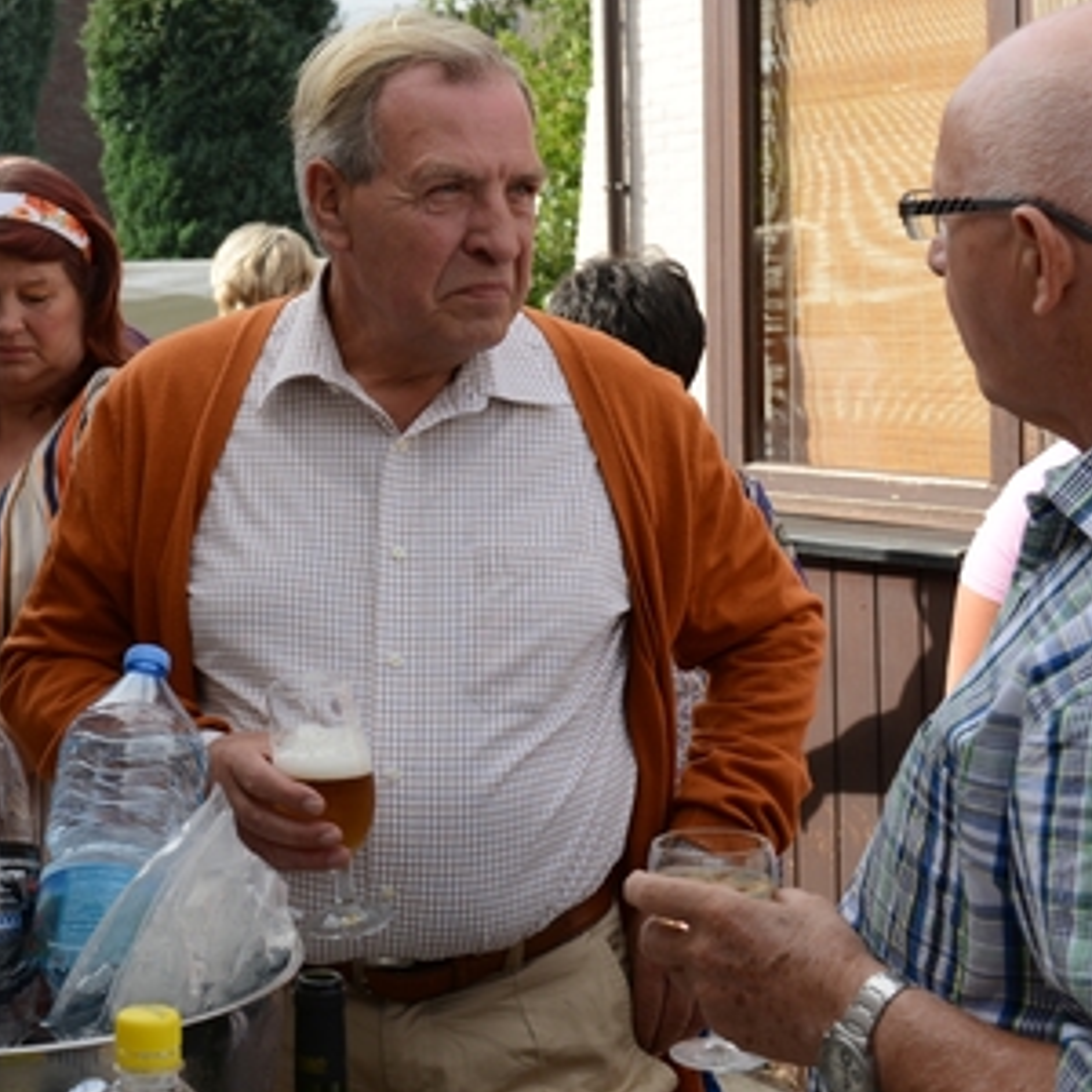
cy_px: 382
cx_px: 218
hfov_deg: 24.9
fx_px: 2427
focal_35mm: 68
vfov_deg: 25.3
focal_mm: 40
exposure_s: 1/250
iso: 200
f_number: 8
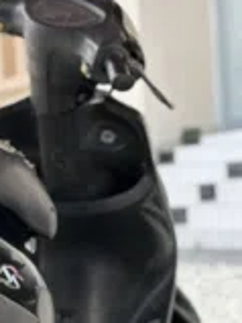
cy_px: 299
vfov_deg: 14.9
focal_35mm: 131
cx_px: -14
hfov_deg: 11.2
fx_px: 1223
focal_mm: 5.96
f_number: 1.6
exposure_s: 1/747
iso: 50
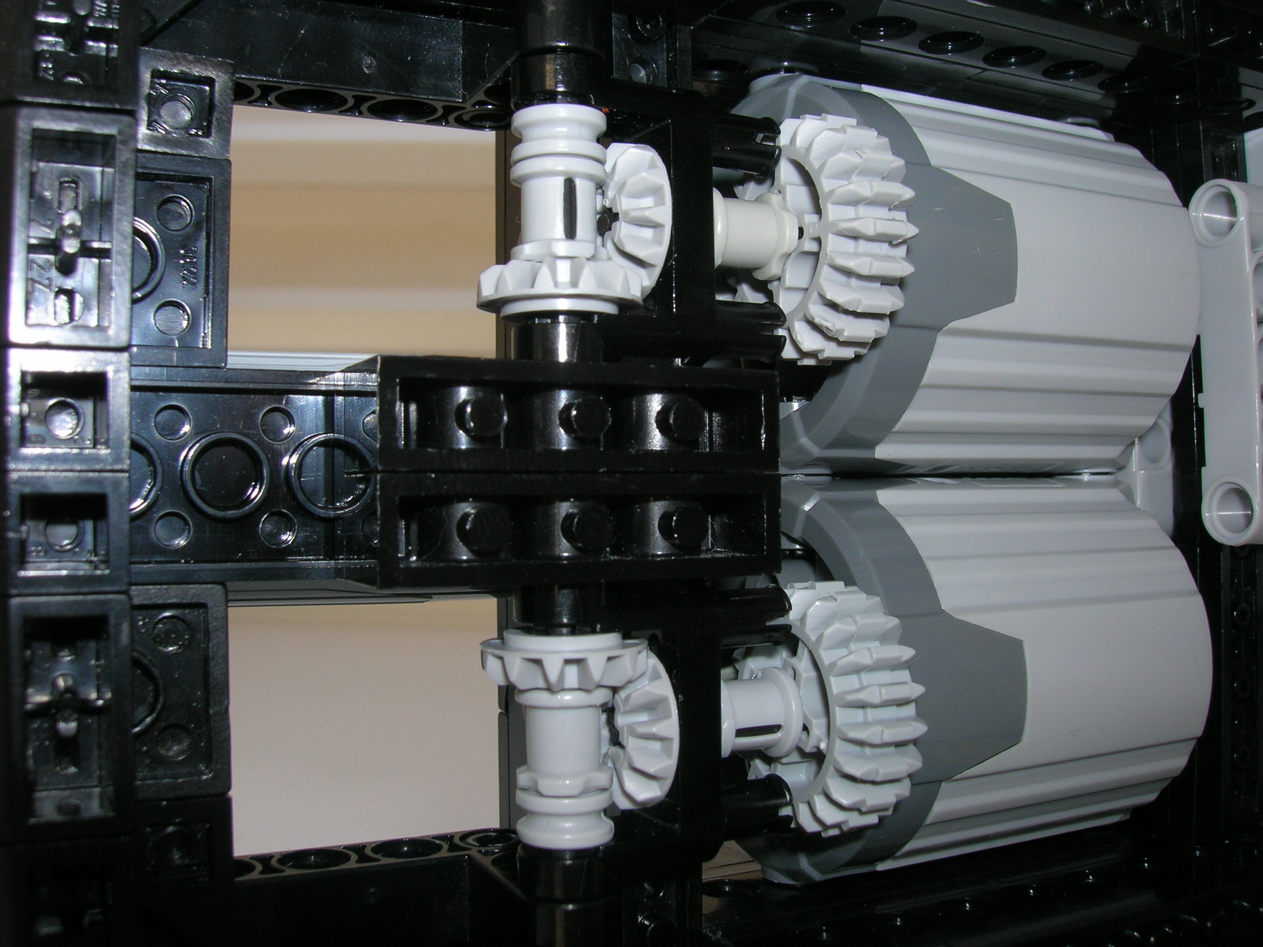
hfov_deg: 54.0
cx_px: 632
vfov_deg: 41.8
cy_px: 474
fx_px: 1241
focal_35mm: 34
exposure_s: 1/60.1
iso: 50
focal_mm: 5.7
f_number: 4.9
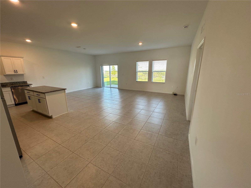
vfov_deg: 85.7
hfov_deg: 102.1
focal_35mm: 14
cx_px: 126
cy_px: 94
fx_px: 102
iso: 80
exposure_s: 1/120
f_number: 2.2
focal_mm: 2.22
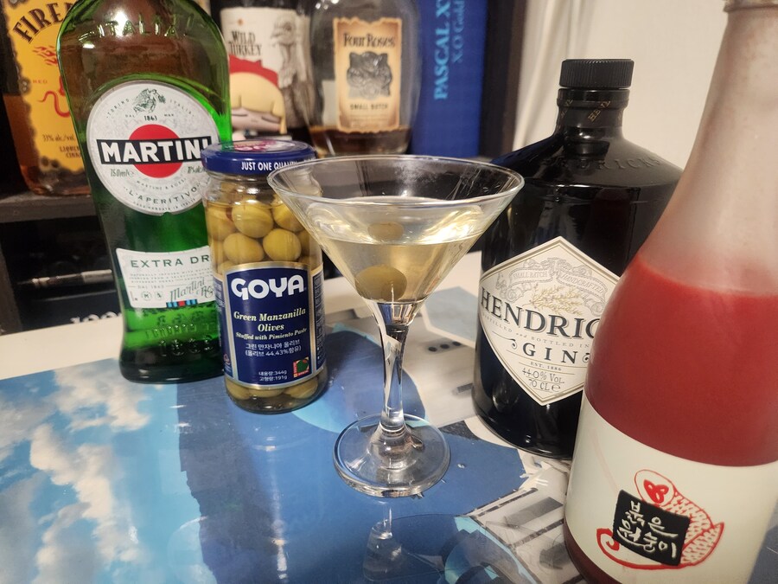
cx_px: 389
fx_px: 517
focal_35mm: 23
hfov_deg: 73.9
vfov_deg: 58.9
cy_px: 292
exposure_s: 1/120
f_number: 1.8
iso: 1000
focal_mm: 5.4
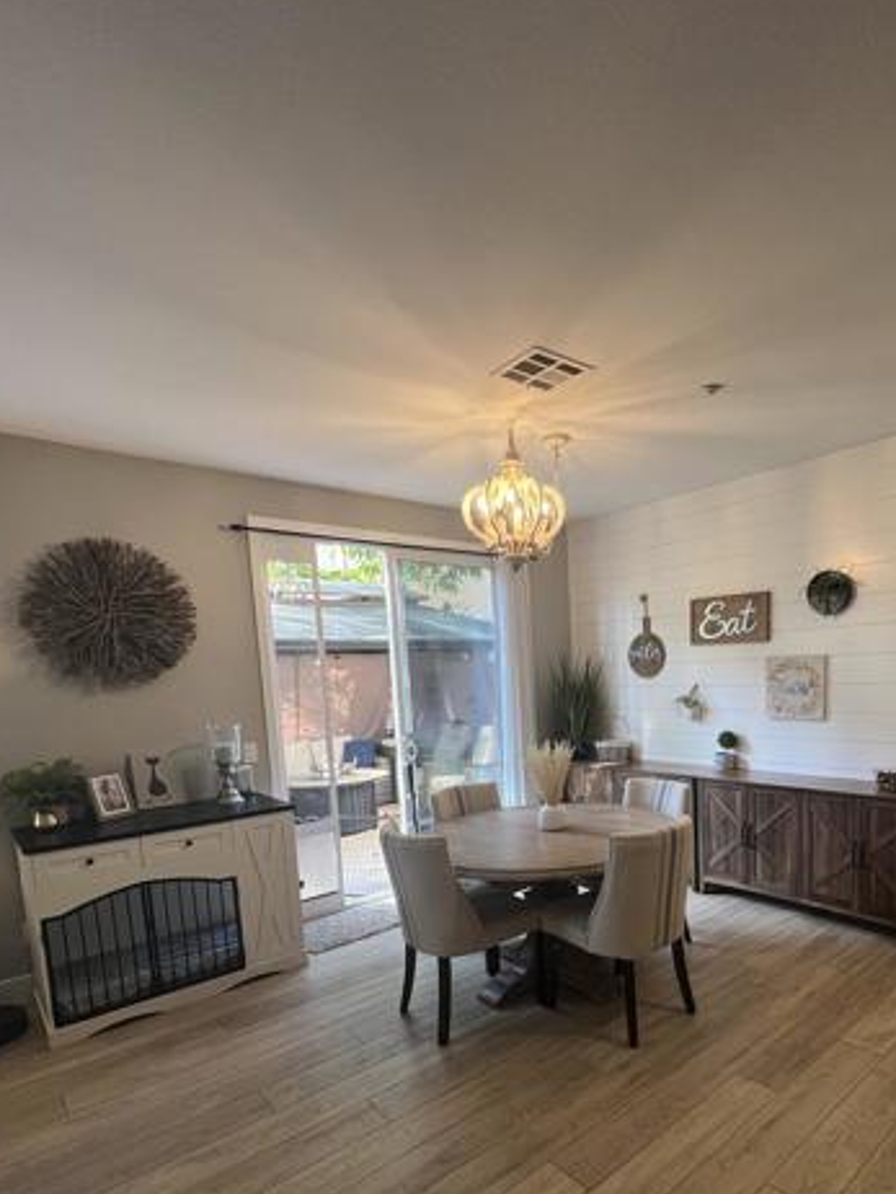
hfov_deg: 69.8
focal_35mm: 18
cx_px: 589
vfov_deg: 85.9
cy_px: 749
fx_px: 621
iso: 200
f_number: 1.8
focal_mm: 1.57
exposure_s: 1/120
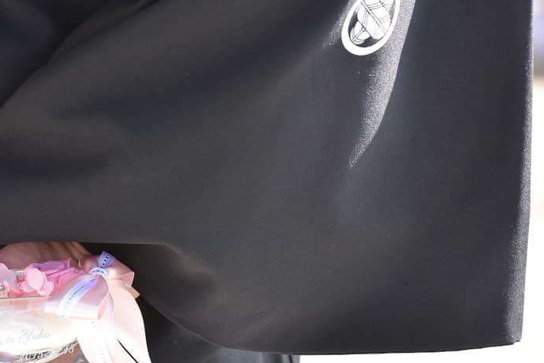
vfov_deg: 3.3
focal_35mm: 414
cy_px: 224
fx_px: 6256
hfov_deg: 5.0
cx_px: 46
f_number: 8
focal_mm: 200
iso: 2000
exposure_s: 1/800
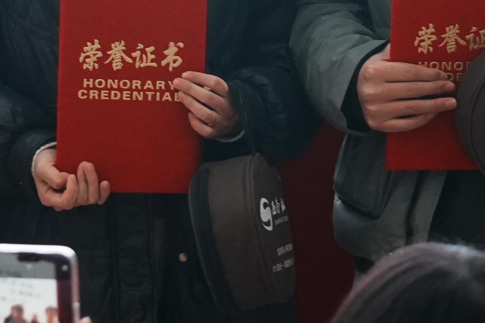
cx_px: 259
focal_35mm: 337
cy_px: -160
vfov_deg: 4.1
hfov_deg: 6.1
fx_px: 4539
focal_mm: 56
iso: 1600
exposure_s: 1/100
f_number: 4
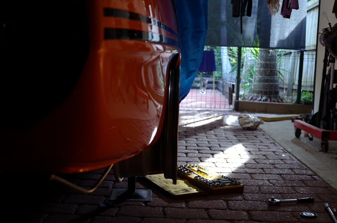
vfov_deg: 28.0
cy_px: 112
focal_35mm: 48
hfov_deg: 41.2
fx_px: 448
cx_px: 168
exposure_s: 1/60
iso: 450
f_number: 4.2
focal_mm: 32
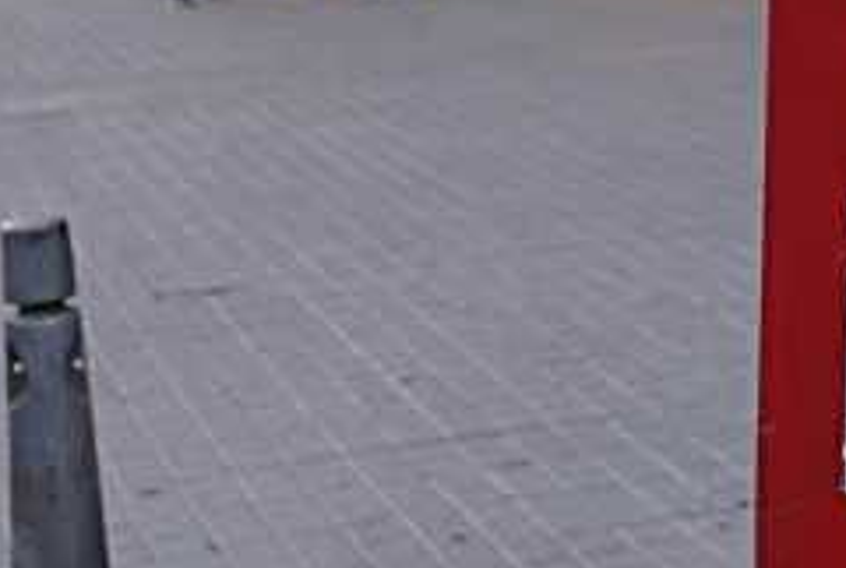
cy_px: 148
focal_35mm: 96
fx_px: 2260
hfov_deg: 20.9
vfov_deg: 14.3
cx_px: 719
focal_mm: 36
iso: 400
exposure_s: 1/200
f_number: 6.3
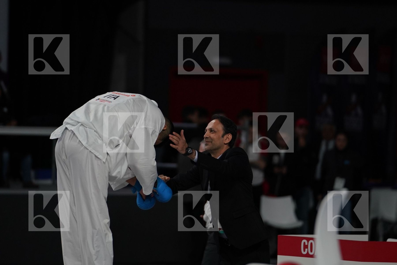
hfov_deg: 6.9
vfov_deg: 4.6
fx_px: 3308
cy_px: 132
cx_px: 198
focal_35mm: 300
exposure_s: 1/1000
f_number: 2.8
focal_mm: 200
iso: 1000
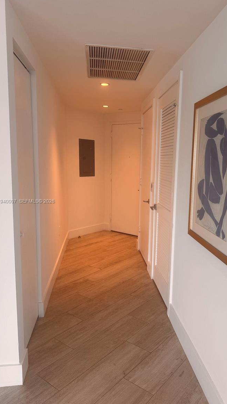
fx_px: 289
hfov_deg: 42.5
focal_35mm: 27
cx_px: 146
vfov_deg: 69.9
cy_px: 202
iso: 80
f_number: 1.78
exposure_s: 1/120
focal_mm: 6.76
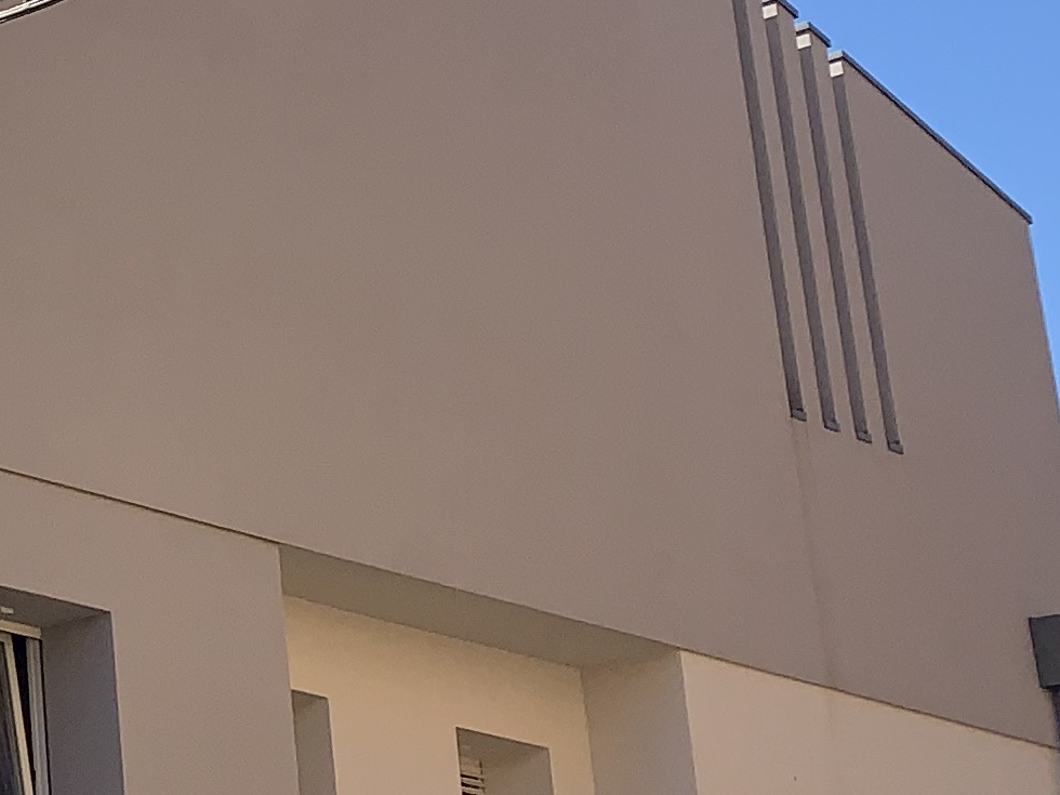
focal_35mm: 107
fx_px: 3277
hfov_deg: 16.3
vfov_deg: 13.8
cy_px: 257
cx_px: -670
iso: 25
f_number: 1.8
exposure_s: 1/2208
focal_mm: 4.25
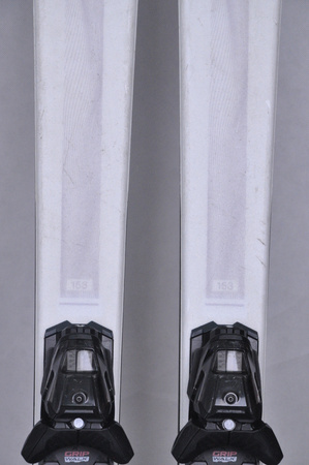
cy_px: 232
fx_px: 2032
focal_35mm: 158
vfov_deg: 13.1
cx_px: 154
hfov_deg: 8.7
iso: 3200
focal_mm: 105
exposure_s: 1/125
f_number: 9.5
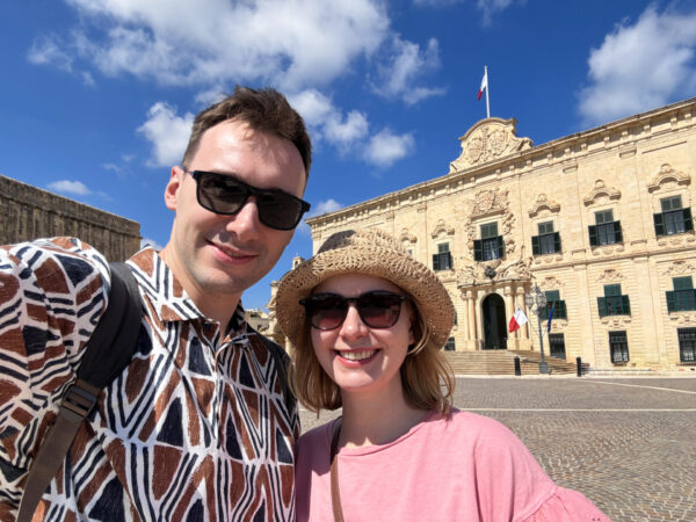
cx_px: 348
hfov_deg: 73.9
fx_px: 462
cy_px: 261
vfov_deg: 58.9
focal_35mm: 23
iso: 25
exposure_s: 1/1418
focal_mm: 2.7
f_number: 1.9
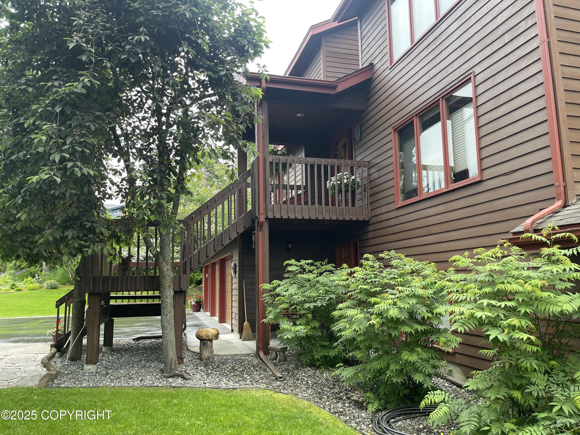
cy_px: 218
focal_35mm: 25
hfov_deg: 69.4
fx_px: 419
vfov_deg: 54.9
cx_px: 290
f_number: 1.6
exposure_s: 1/121
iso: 80
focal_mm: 5.1
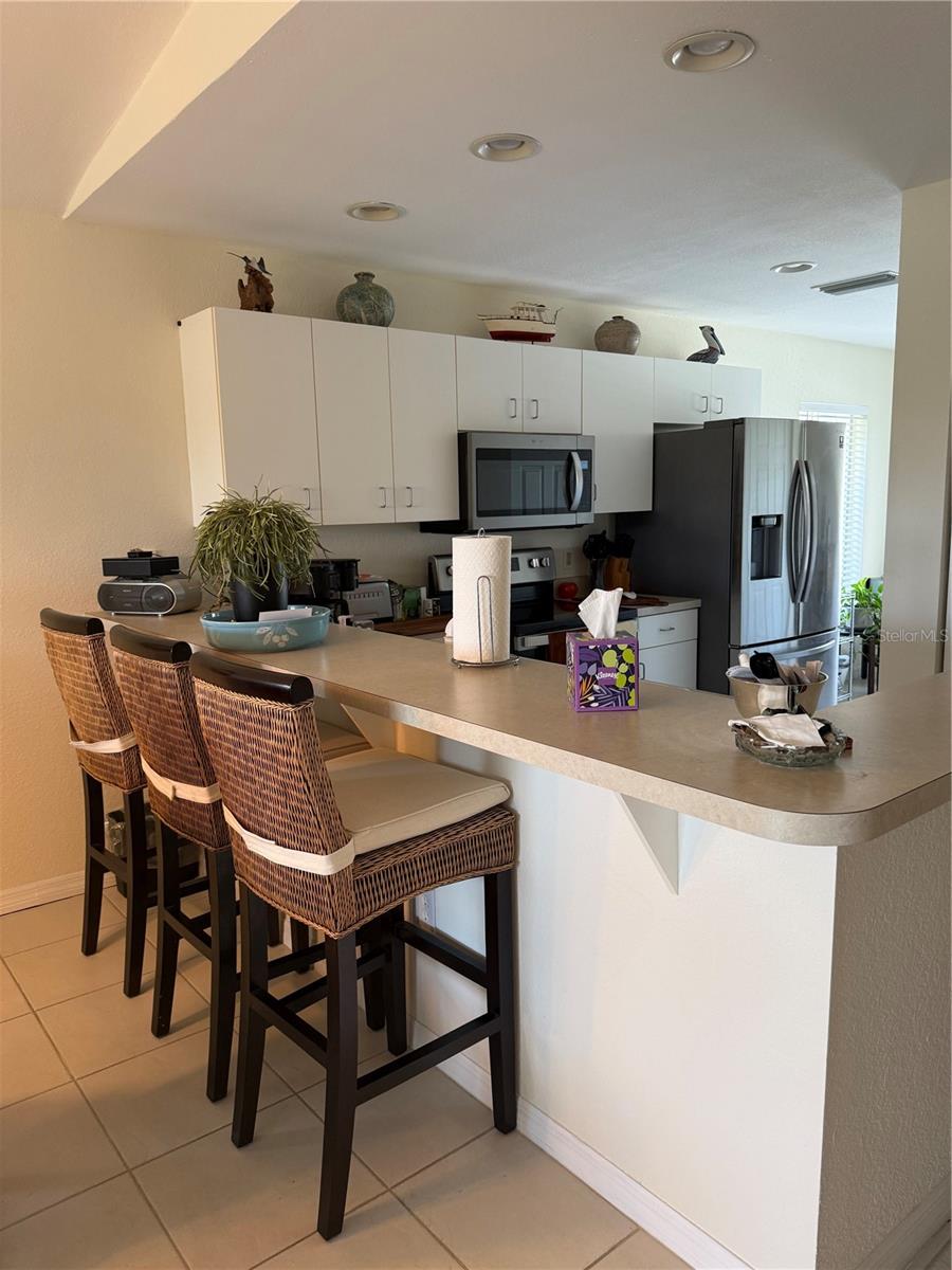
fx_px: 880
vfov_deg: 71.6
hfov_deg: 56.8
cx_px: 476
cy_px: 635
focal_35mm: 24
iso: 160
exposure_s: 1/60
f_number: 1.78
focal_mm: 6.76
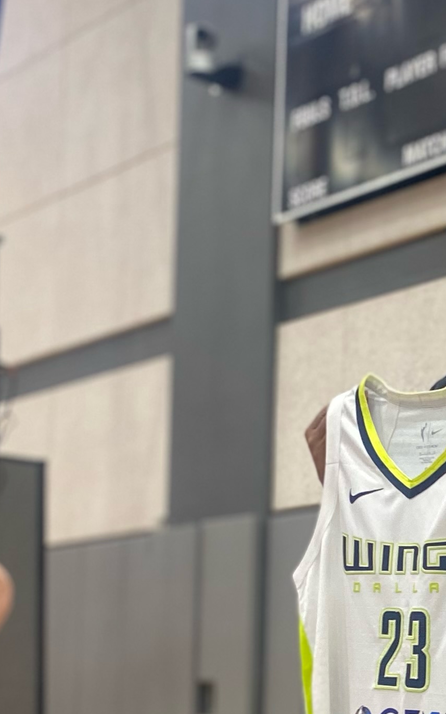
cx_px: 696
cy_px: 720
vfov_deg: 24.3
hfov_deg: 14.8
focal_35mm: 81
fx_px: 1576
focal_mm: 4.25
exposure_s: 1/60
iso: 125
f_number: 1.8
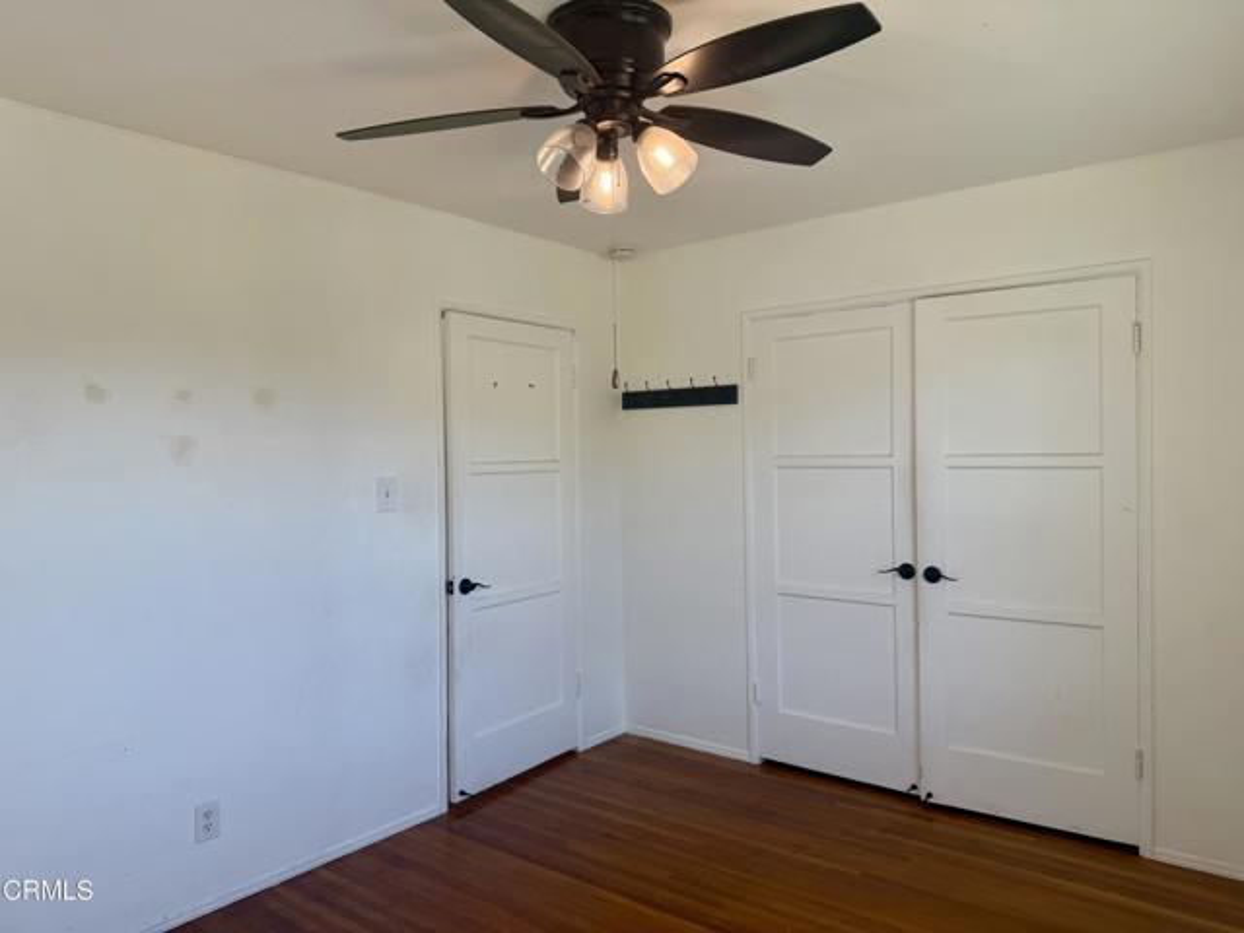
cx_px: 622
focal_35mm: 24
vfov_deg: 56.8
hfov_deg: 71.6
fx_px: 862
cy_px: 466
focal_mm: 6.76
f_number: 1.78
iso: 125
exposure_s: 1/231
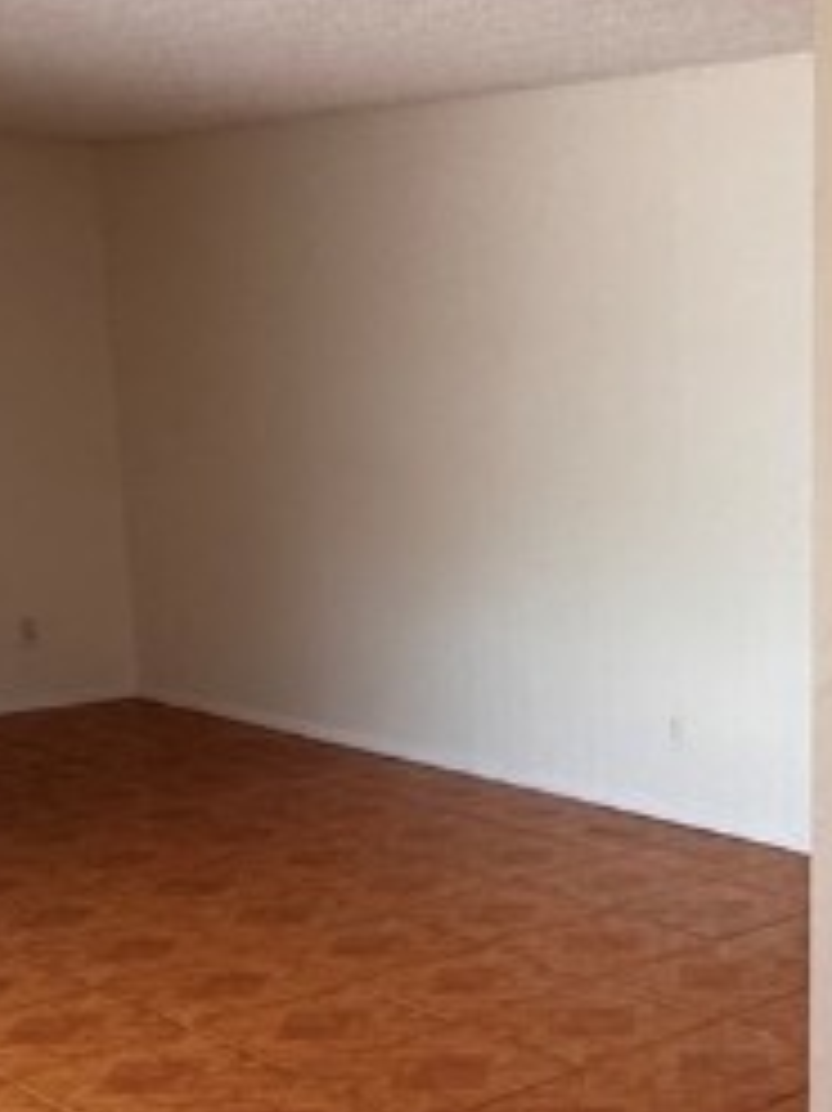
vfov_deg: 32.7
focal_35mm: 58
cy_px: 824
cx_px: 841
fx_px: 1860
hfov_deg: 24.0
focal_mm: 2.22
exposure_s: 1/120
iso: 320
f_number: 2.2
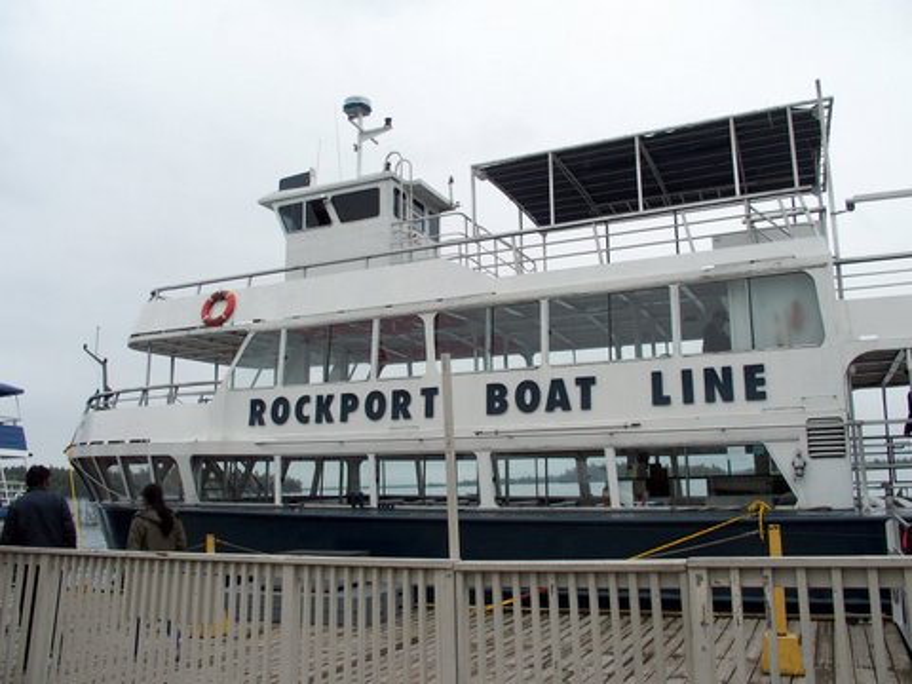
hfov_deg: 63.4
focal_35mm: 28
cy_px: 342
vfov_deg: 49.7
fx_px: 738
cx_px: 456
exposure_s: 1/640
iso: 100
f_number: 3.5
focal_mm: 6
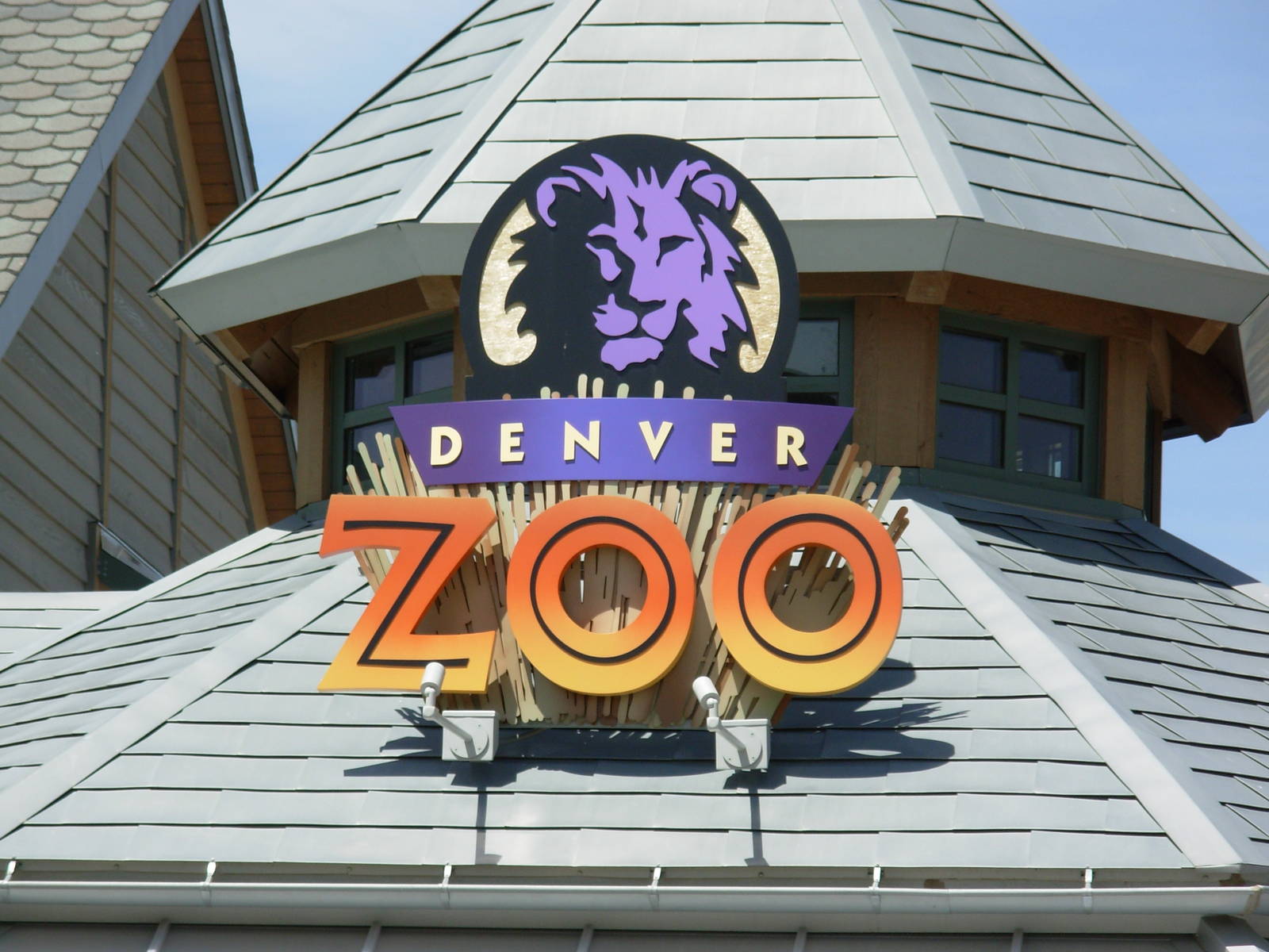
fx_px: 6965
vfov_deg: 7.8
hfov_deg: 10.4
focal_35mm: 190
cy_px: 476
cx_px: 634
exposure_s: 1/406
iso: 50
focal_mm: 31.4
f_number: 5
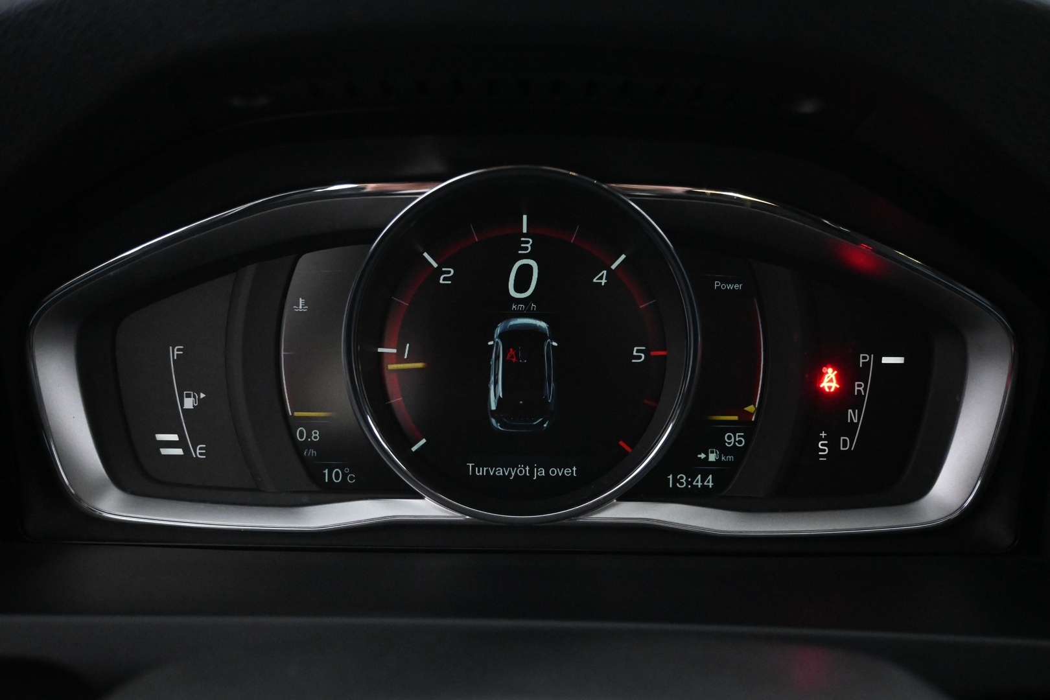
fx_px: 1072
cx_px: 525
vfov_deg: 36.2
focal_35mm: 37
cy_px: 350
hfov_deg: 52.2
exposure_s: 1/40
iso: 6400
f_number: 4.2
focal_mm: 24.5
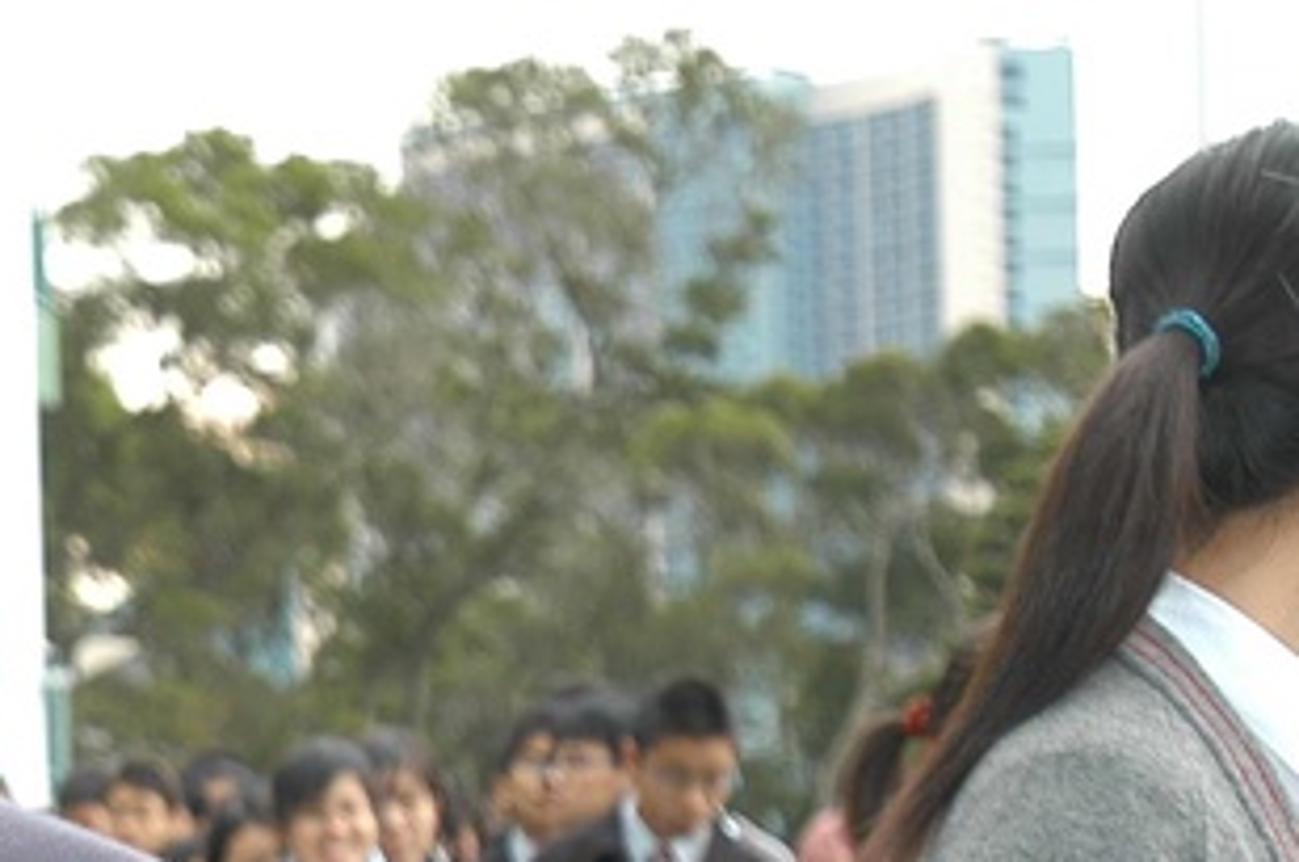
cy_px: 1068
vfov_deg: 9.2
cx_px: -483
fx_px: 5296
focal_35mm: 147
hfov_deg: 13.4
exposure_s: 1/60
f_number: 3.2
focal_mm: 30
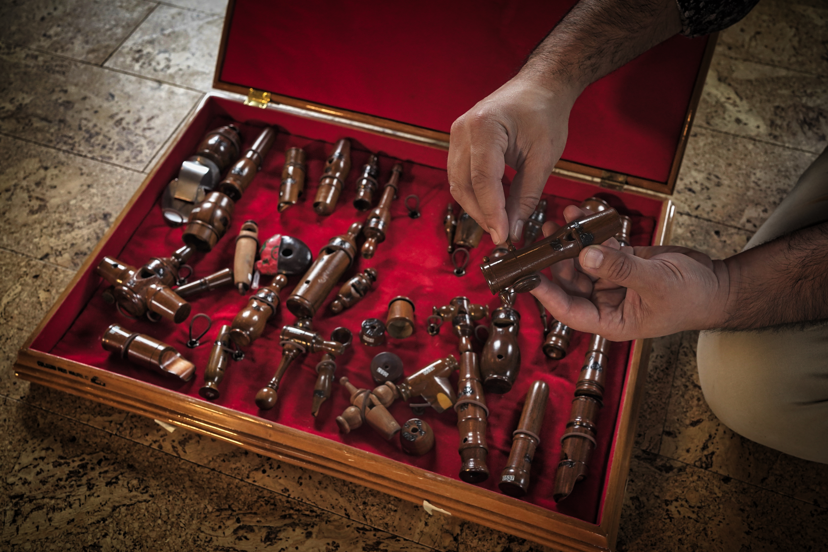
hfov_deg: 54.4
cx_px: 414
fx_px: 805
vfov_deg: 37.9
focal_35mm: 35
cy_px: 276
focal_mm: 35
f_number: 7.1
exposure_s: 1/25
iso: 1600
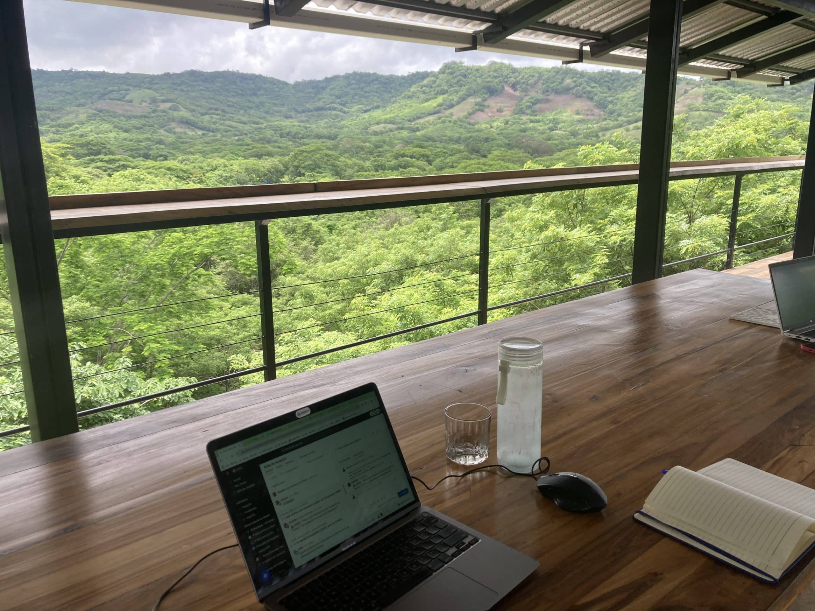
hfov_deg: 63.4
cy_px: 306
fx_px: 659
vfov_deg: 49.7
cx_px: 408
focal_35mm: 28
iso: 20
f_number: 1.8
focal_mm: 3.99
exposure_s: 1/437
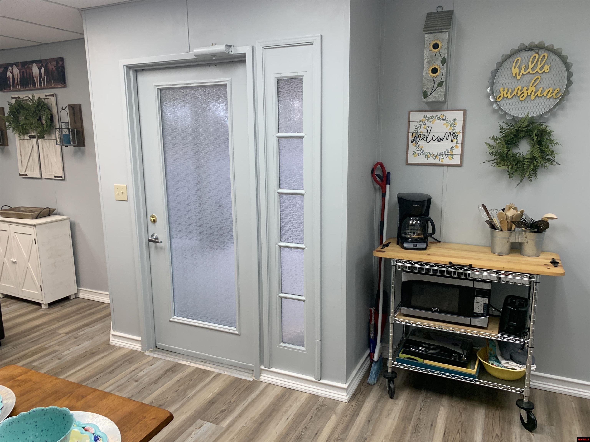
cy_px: 221
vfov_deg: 53.1
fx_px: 443
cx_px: 295
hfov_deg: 67.3
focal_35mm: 26
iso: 100
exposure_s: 1/120
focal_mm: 4.25
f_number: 1.8
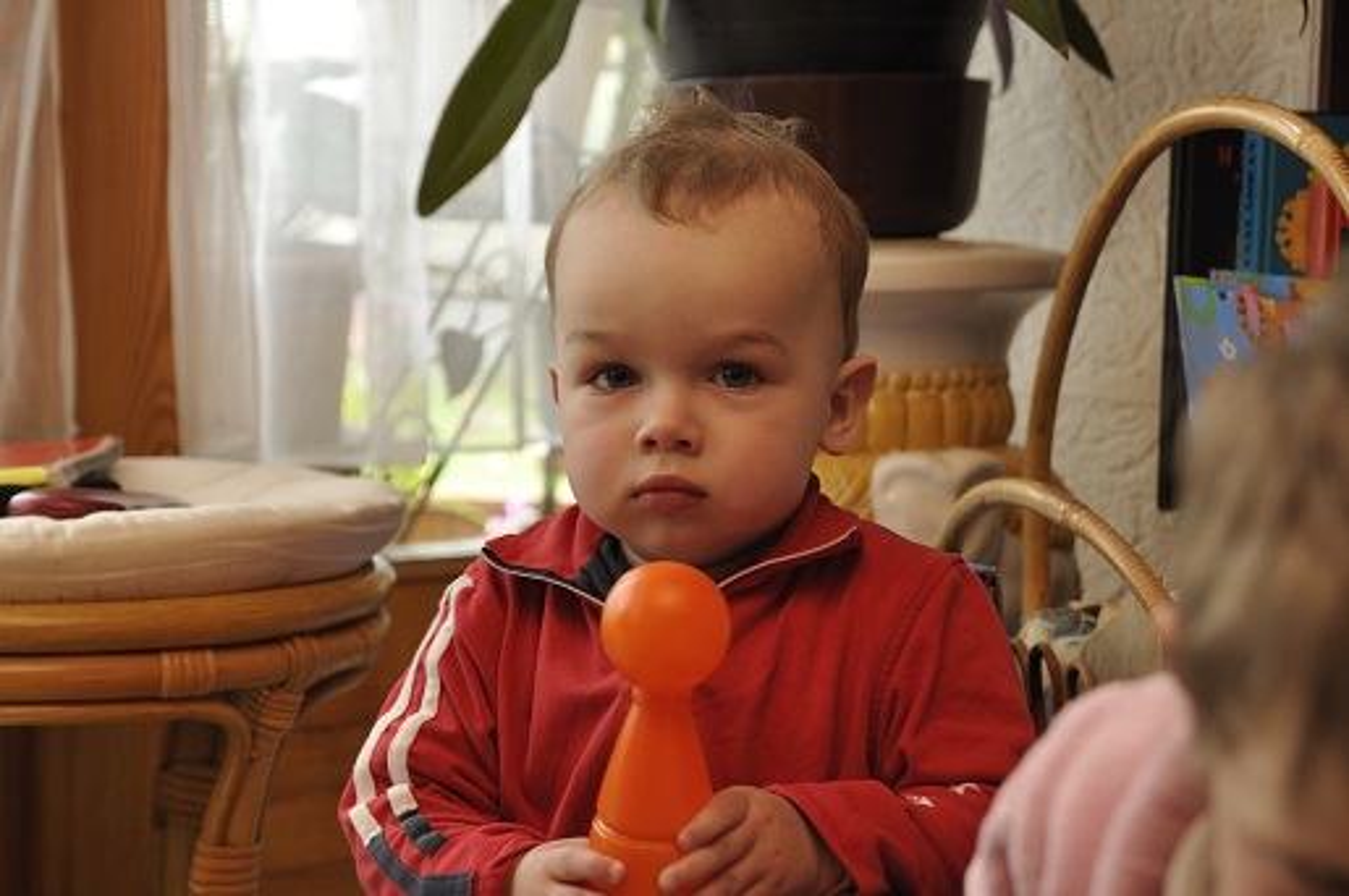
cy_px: 448
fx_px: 3480
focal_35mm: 93
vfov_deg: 14.7
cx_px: 674
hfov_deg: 21.9
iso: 200
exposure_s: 1/60
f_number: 4
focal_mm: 62
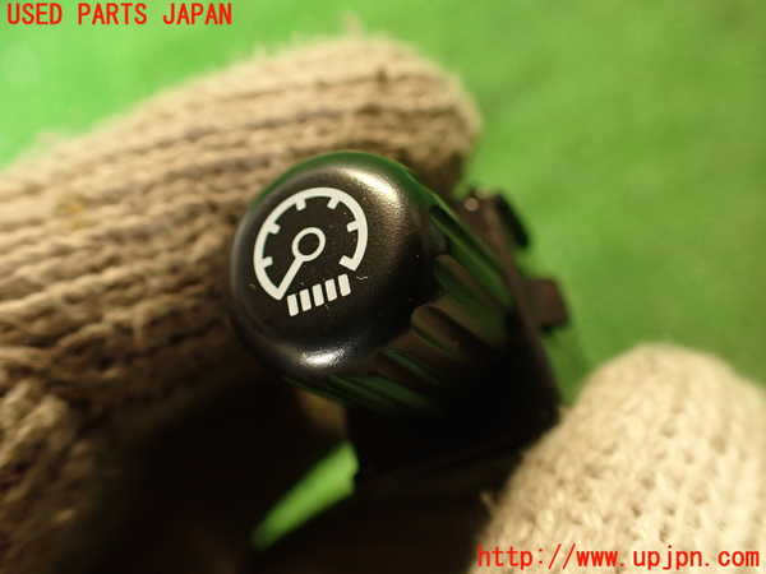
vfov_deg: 46.8
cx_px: 383
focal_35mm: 30
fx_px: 664
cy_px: 287
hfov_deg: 60.0
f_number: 2.3
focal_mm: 5.4
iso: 400
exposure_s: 1/30
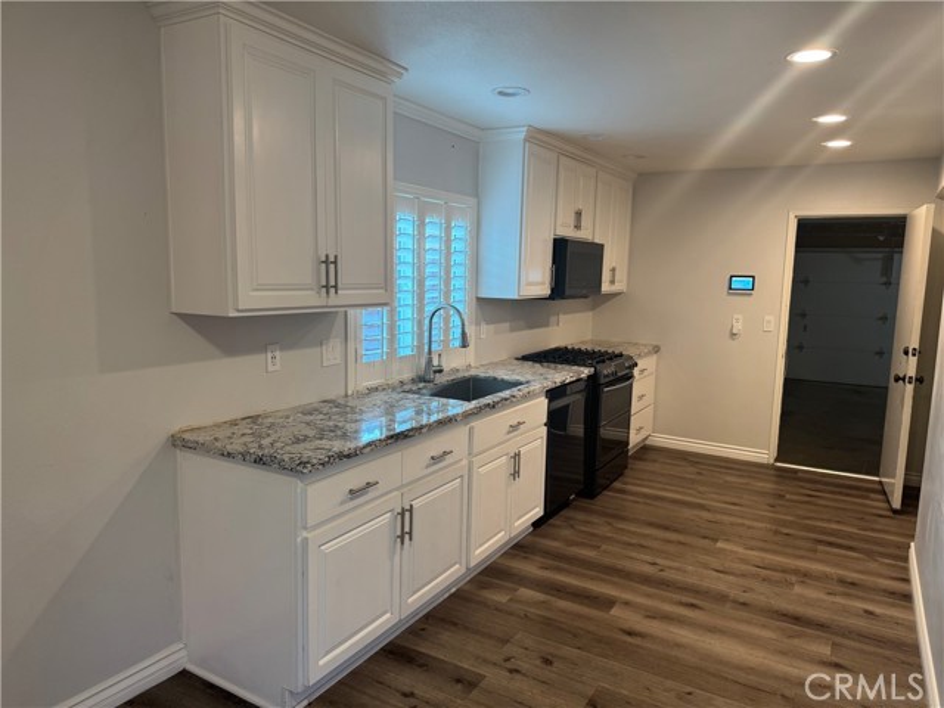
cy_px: 354
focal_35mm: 24
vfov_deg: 56.8
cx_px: 472
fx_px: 654
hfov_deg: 71.6
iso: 125
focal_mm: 6.76
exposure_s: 1/60
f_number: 1.78
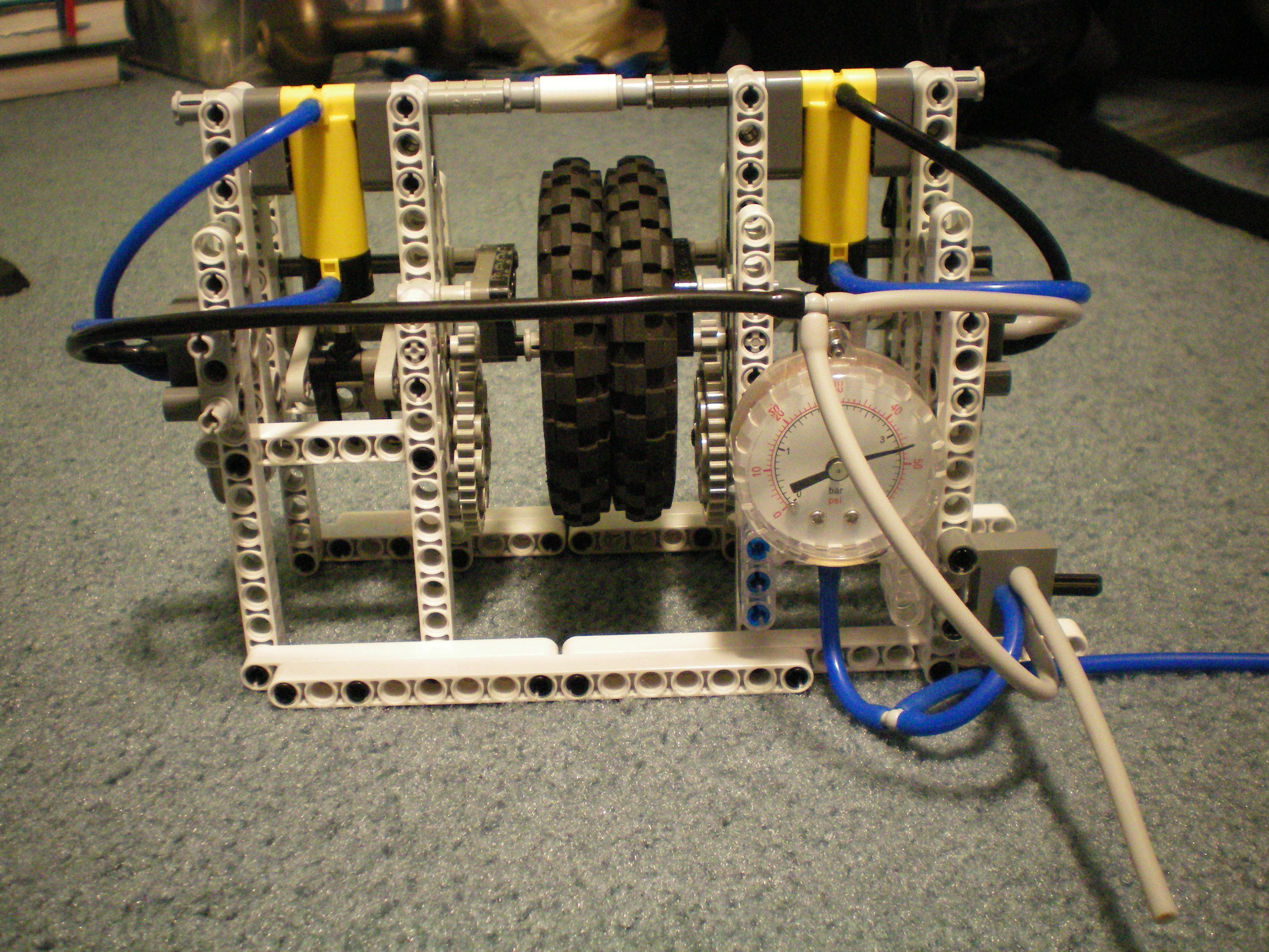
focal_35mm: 38
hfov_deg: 49.0
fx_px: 1393
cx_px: 634
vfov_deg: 37.7
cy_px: 476
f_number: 3.1
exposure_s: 1/5
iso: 400
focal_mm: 6.3
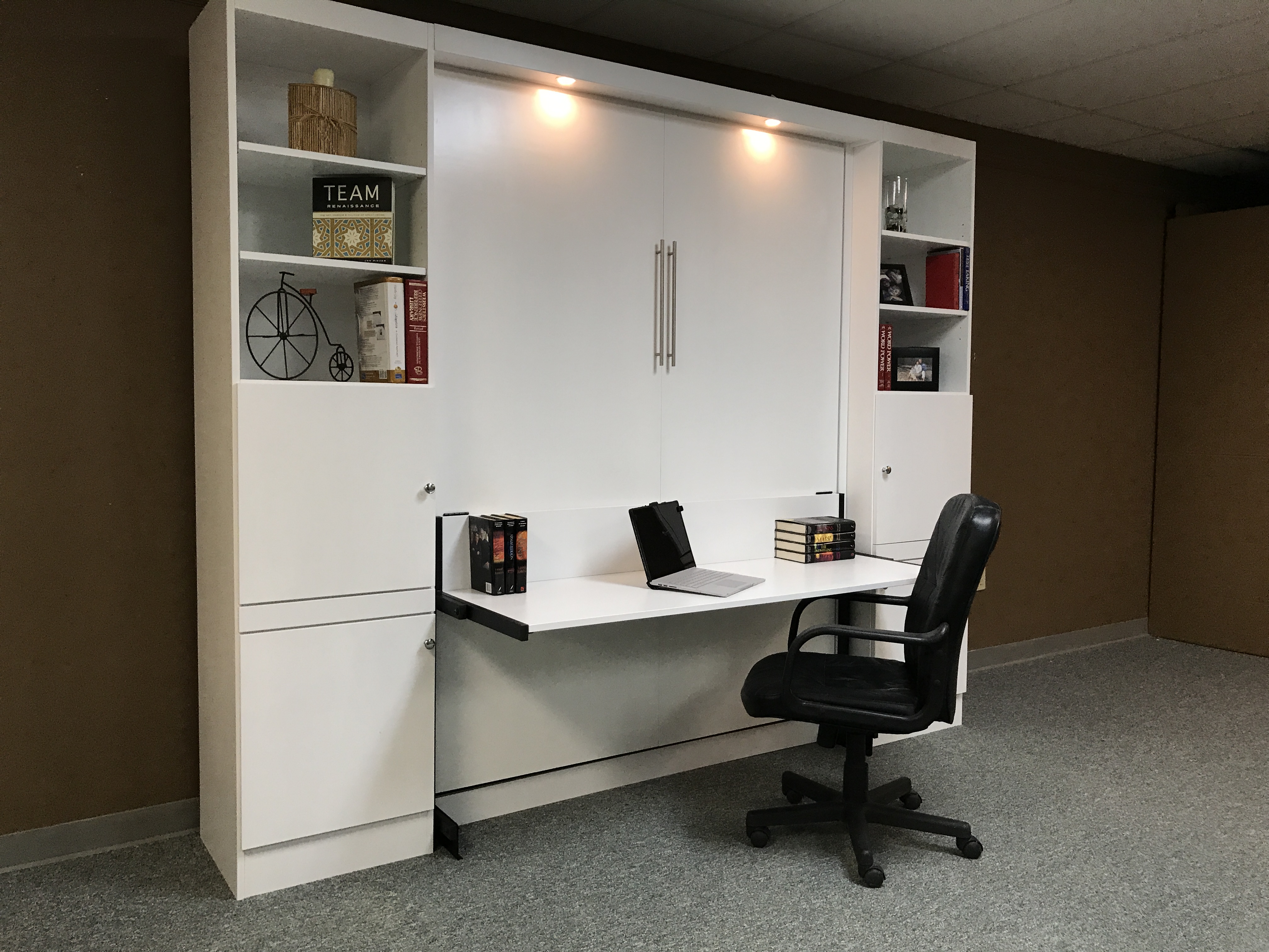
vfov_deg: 49.7
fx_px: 1026
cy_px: 476
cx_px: 634
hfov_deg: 63.4
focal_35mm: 28
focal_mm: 3.99
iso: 32
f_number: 1.8
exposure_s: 1/30
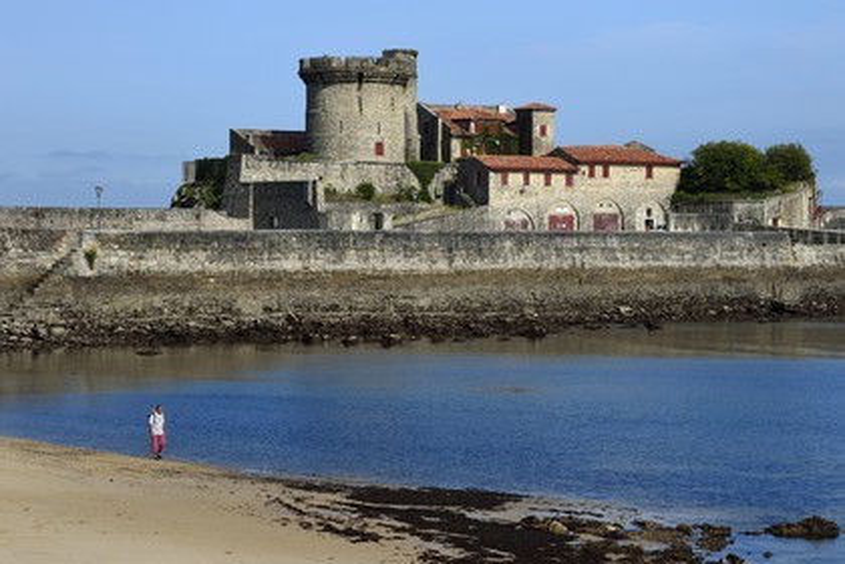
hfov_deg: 17.6
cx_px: 422
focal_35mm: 116
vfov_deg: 11.8
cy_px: 282
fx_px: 2723
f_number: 10
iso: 200
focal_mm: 116
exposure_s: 1/400
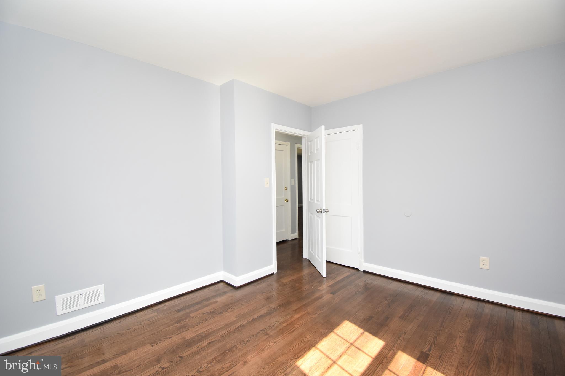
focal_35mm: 15
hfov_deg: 100.4
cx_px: 282
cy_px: 188
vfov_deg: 77.3
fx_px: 235
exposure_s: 1/250
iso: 800
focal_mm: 10
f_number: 4.5
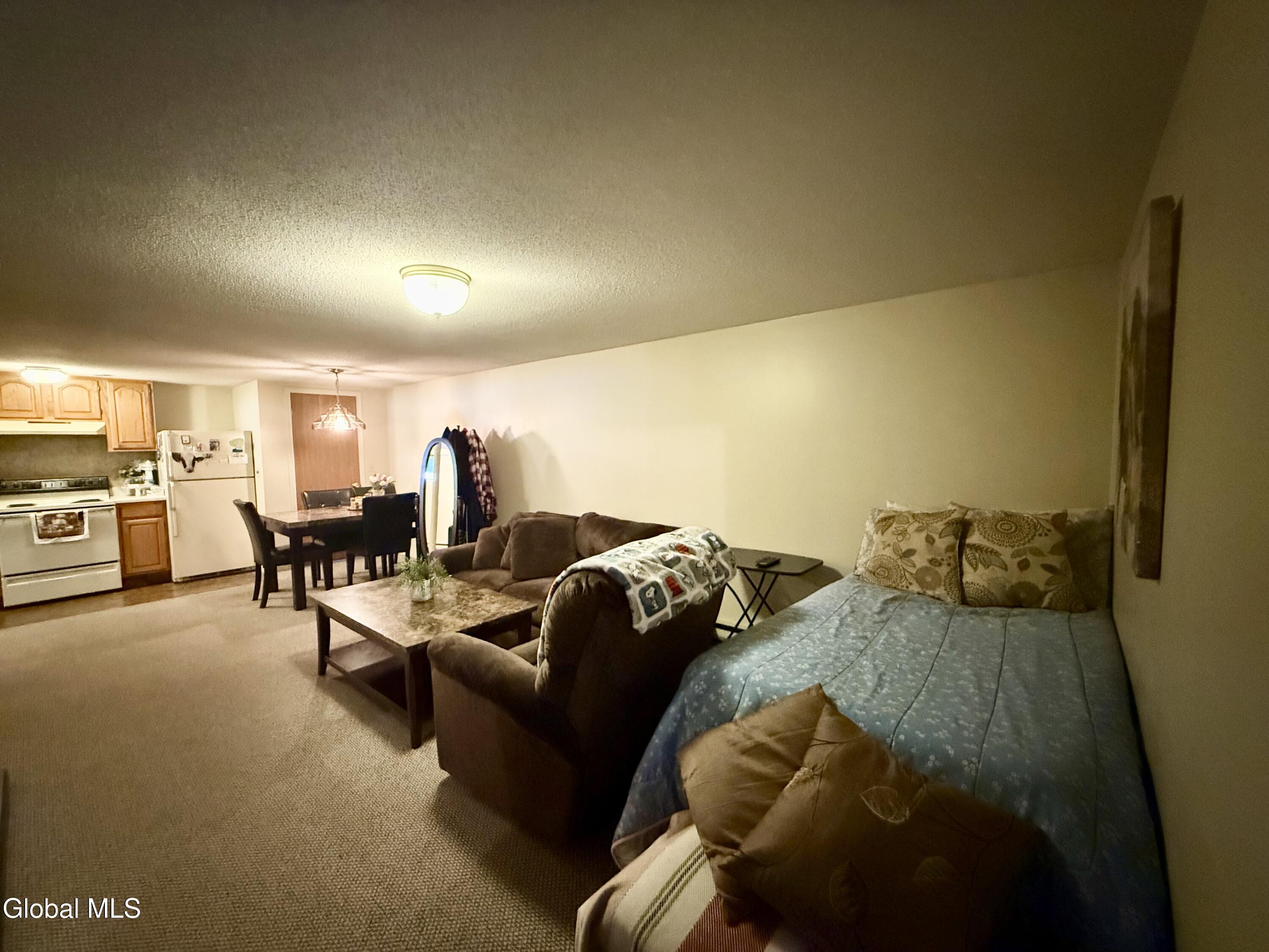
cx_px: 634
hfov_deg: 102.1
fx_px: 513
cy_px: 476
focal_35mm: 14
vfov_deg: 85.7
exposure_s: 1/40
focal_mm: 2.22
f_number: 2.2
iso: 1250
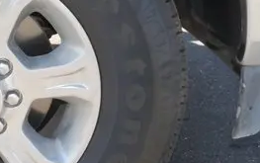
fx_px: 695
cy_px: 63
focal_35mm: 98
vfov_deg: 13.4
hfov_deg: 20.1
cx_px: -39
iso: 1250
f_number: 20
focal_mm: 19
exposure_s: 1/60
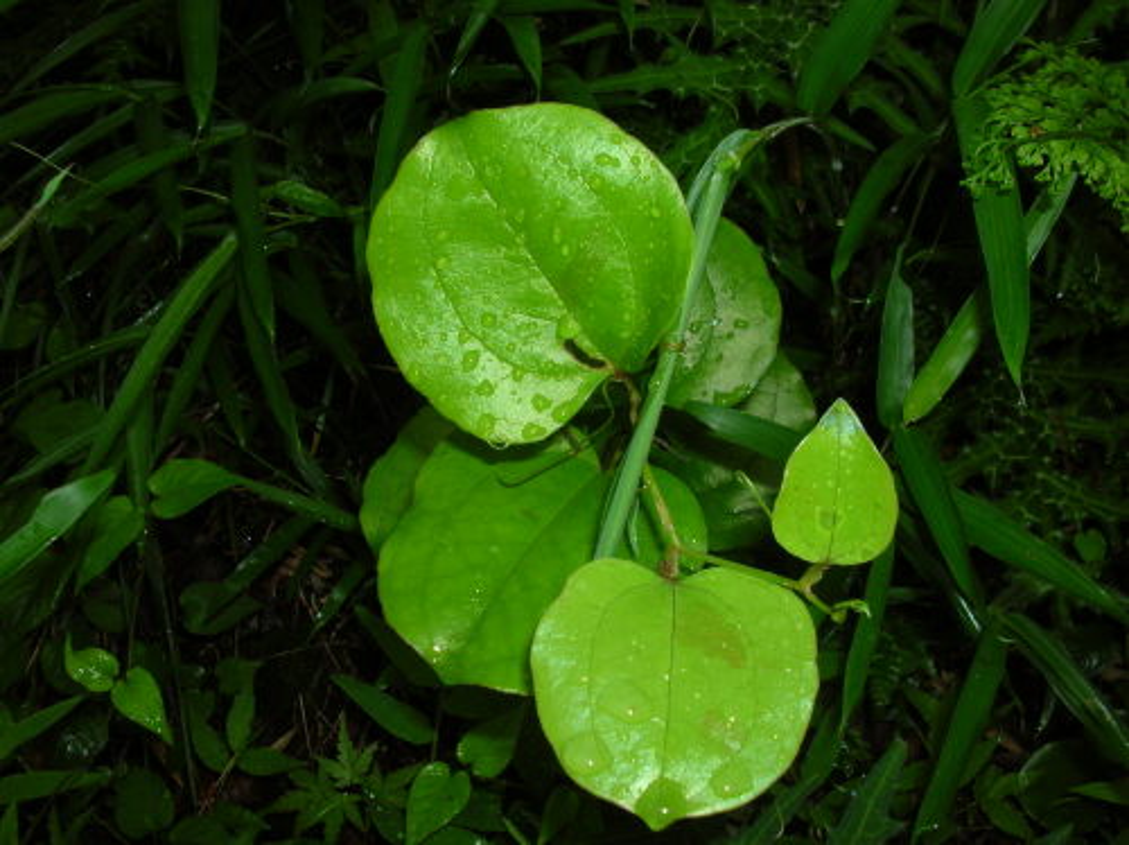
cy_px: 422
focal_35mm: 35
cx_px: 564
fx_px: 1140
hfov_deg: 52.7
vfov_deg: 40.6
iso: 50
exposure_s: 1/60.1
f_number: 5.6
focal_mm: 5.8
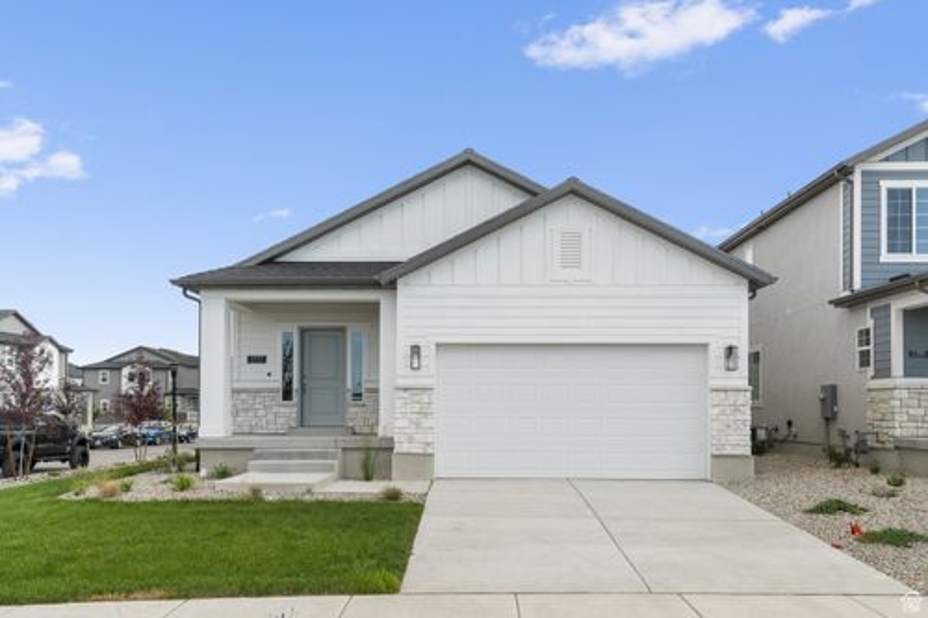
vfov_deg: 43.6
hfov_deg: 61.9
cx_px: 464
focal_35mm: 30
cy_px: 309
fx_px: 773
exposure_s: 1/200
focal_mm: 30
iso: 320
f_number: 8
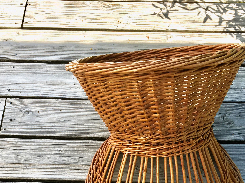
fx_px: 396
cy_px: 173
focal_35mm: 56
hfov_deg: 34.3
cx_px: 130
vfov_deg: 25.1
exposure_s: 1/705
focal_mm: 4.15
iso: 25
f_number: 2.2
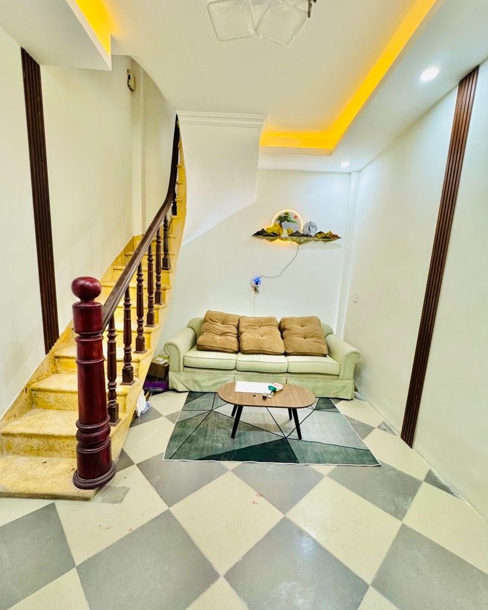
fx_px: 271
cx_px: 238
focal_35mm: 15
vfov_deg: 96.7
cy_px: 322
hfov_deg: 84.0
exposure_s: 1/100
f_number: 2.2
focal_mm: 2.22
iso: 200
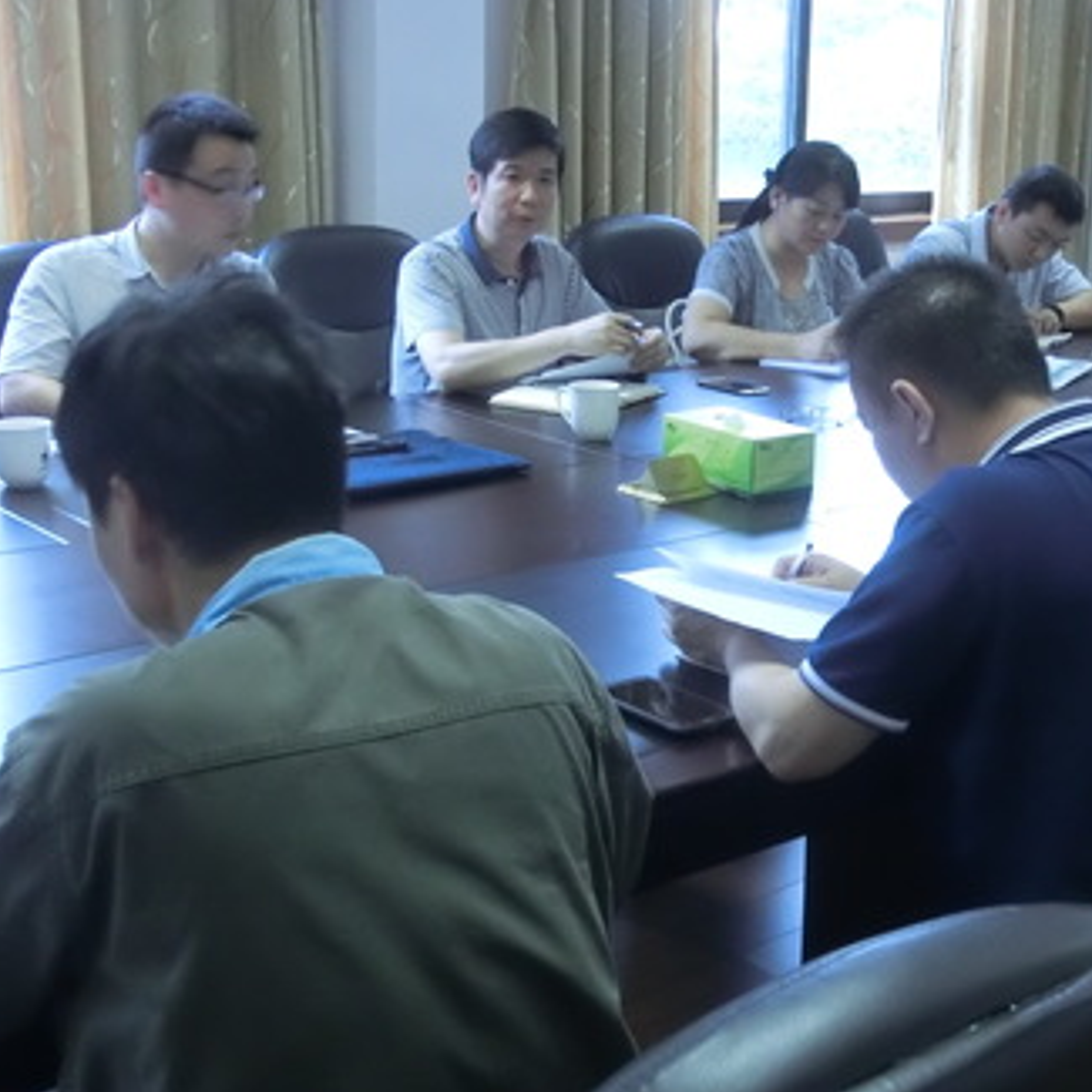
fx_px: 1892
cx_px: 786
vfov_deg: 32.2
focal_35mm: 53
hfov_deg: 31.8
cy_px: 516
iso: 800
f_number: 8.2
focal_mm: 6.9
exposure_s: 1/15
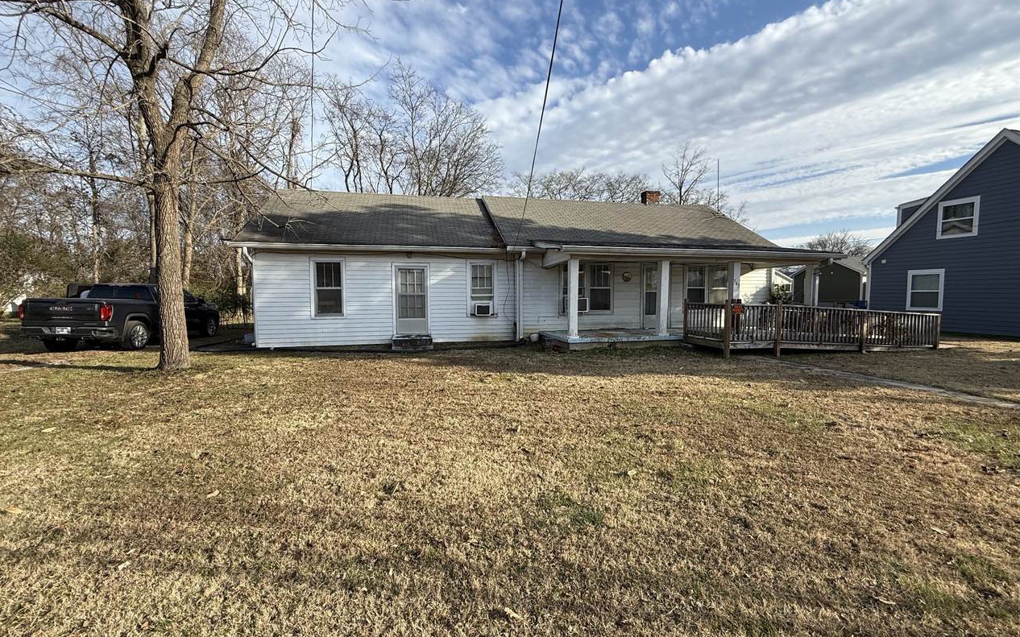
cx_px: 512
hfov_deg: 101.5
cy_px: 318
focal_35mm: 15
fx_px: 417
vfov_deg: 74.8
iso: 50
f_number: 2.2
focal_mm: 2.22
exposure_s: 1/985
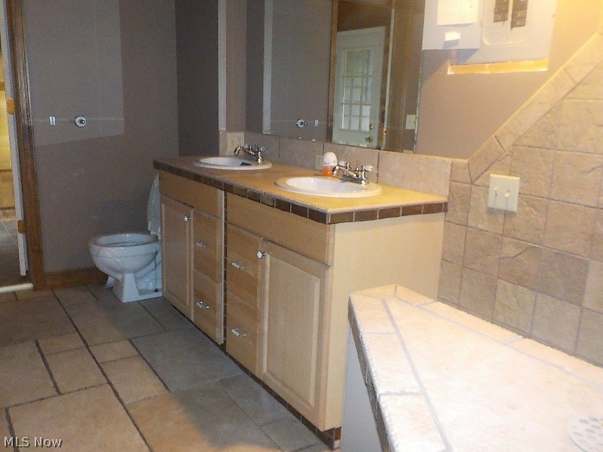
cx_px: 302
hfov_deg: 60.0
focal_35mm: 30
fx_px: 523
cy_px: 226
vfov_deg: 46.8
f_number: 3.3
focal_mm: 4.1
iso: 450
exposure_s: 1/15
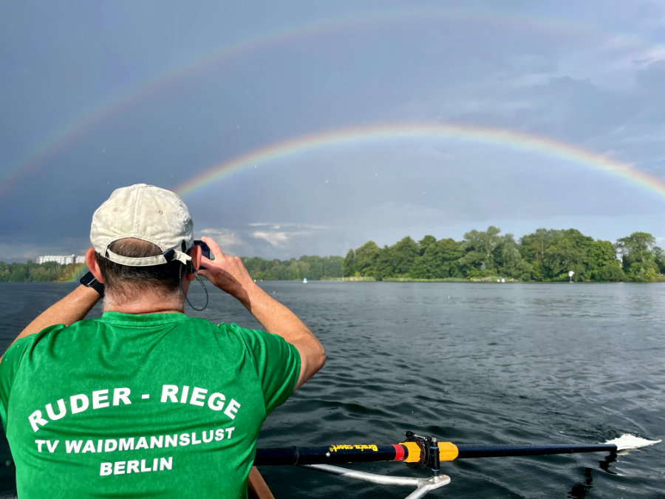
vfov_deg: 53.1
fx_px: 499
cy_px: 250
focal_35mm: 26
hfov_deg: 67.3
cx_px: 332
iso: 32
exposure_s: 1/2882
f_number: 1.6
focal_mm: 4.2
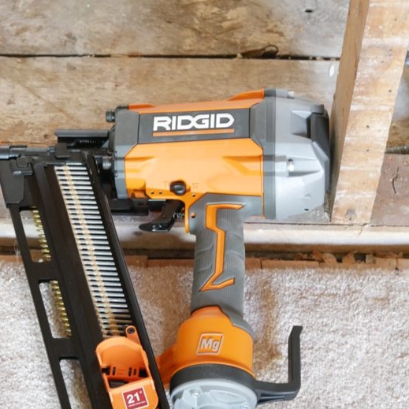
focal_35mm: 109
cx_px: 144
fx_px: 1457
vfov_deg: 16.0
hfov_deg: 16.0
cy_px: 205
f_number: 4.9
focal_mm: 46
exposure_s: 1/10
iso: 3200
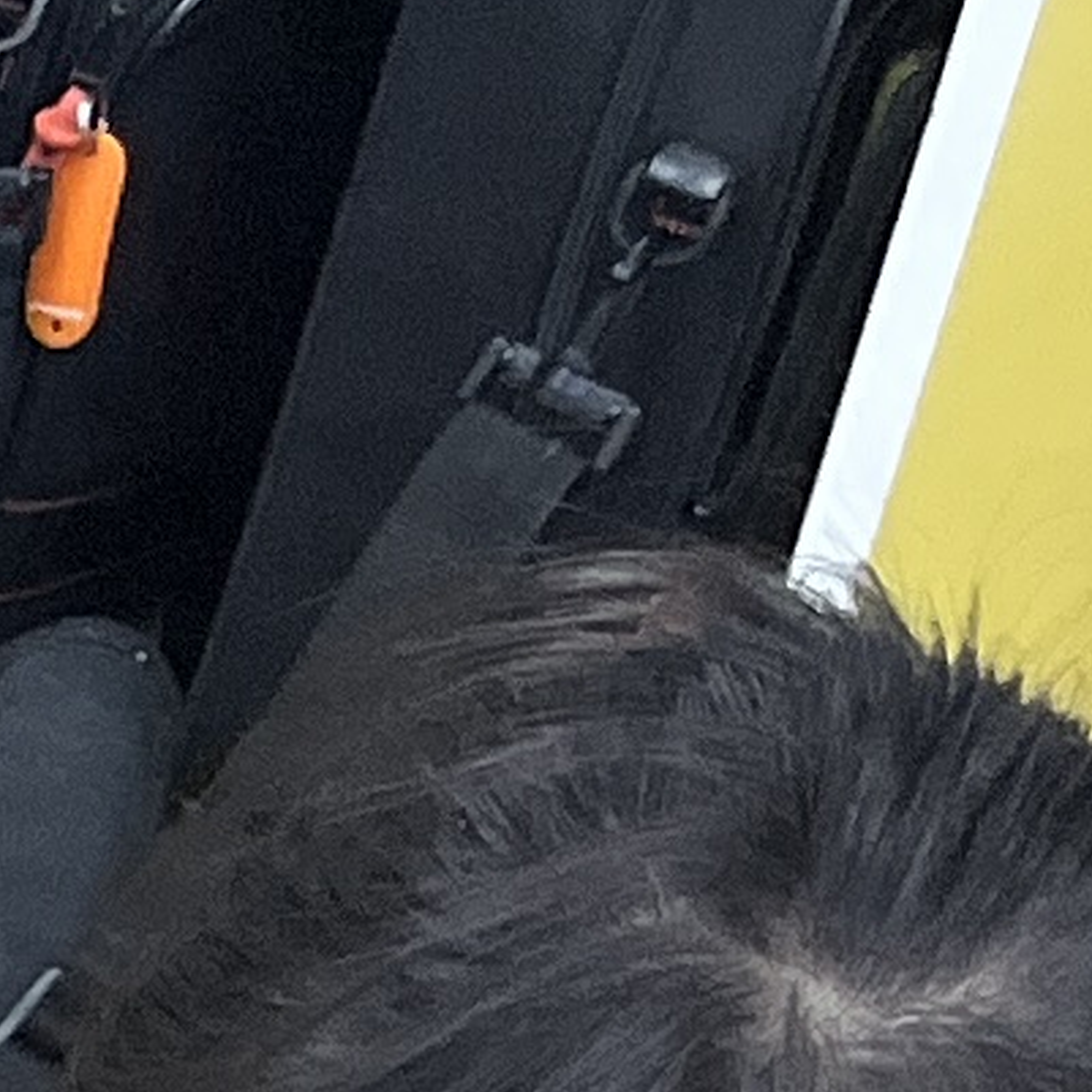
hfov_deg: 5.8
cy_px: 3556
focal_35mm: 231
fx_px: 8244
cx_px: -3998
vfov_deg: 6.7
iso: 80
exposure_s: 1/120
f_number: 1.6
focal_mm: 5.1
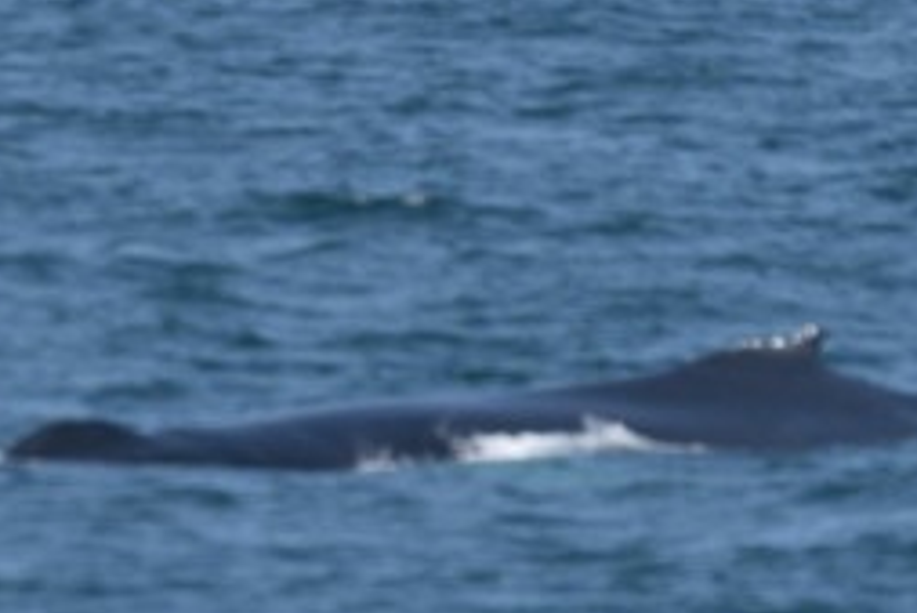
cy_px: 178
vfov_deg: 1.4
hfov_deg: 2.1
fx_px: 25285
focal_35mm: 992
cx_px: 497
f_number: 5.6
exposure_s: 1/1600
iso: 200
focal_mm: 155
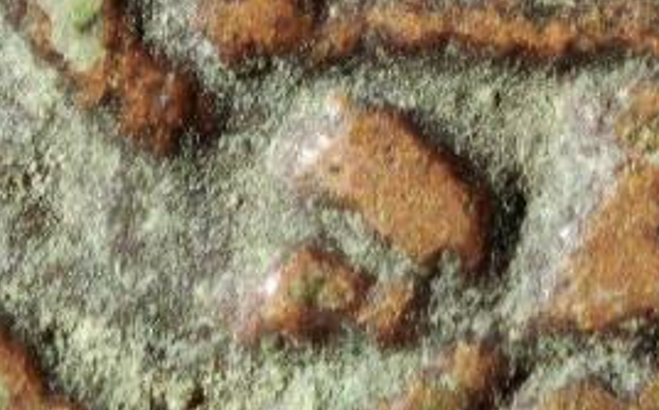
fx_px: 12795
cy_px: -759
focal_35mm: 713
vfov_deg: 1.8
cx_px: 661
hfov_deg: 2.9
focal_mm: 9
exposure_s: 1/100
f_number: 2
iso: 250
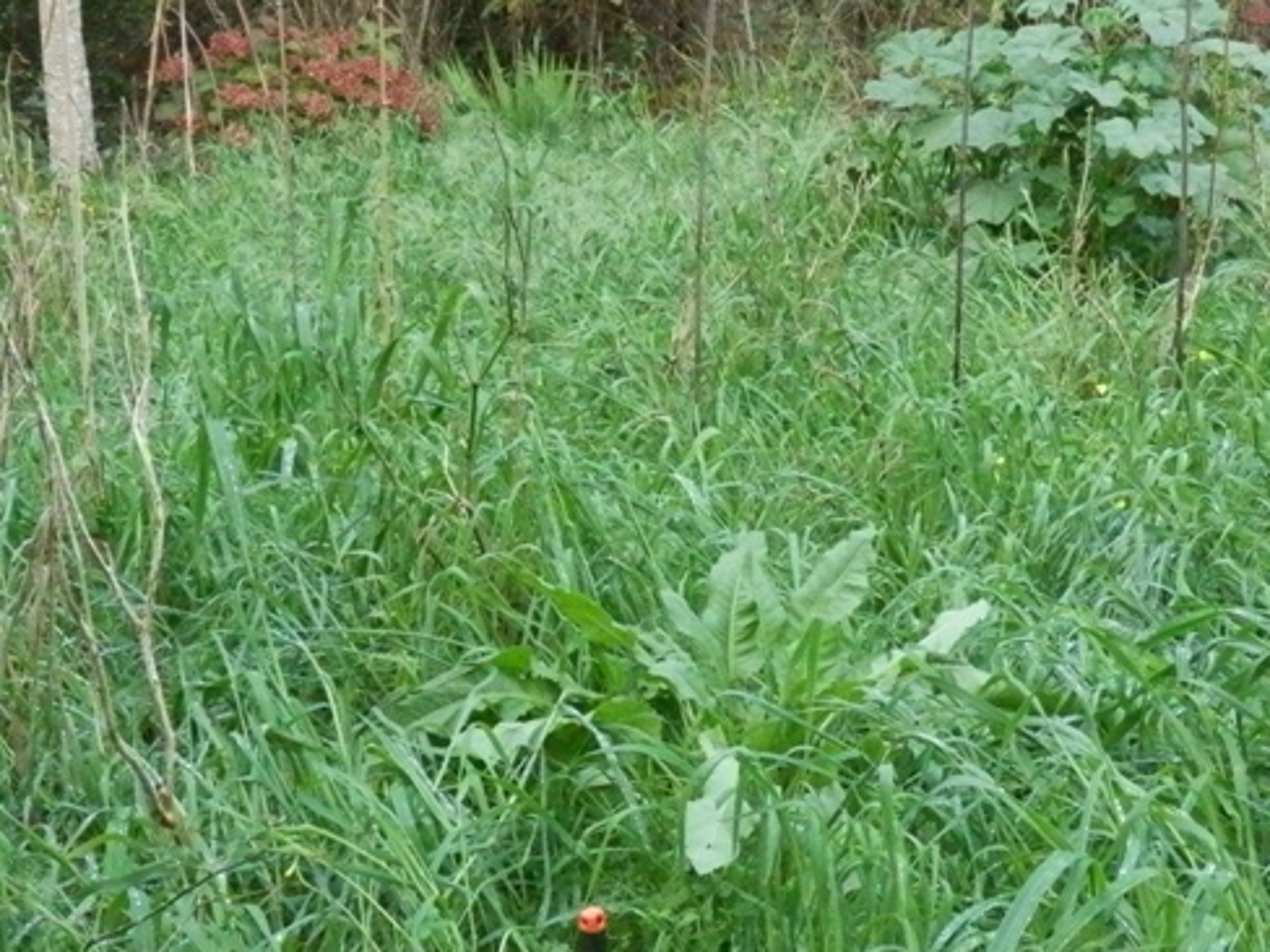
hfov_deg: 32.7
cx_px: 687
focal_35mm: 59
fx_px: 2165
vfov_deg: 24.7
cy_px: 603
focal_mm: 8
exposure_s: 1/200
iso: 3200
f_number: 10.8
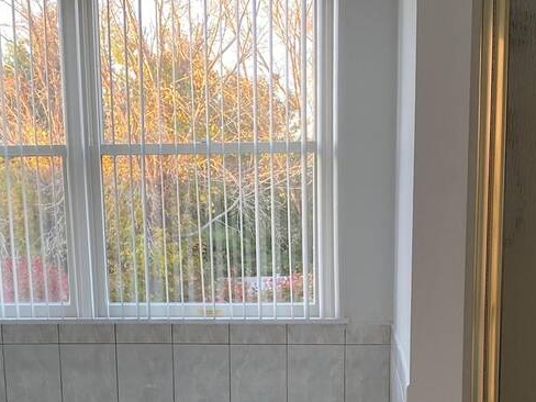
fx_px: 991
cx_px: 250
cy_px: 362
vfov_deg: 22.4
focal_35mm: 64
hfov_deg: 30.3
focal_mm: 4.25
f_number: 1.8
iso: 64
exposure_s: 1/60
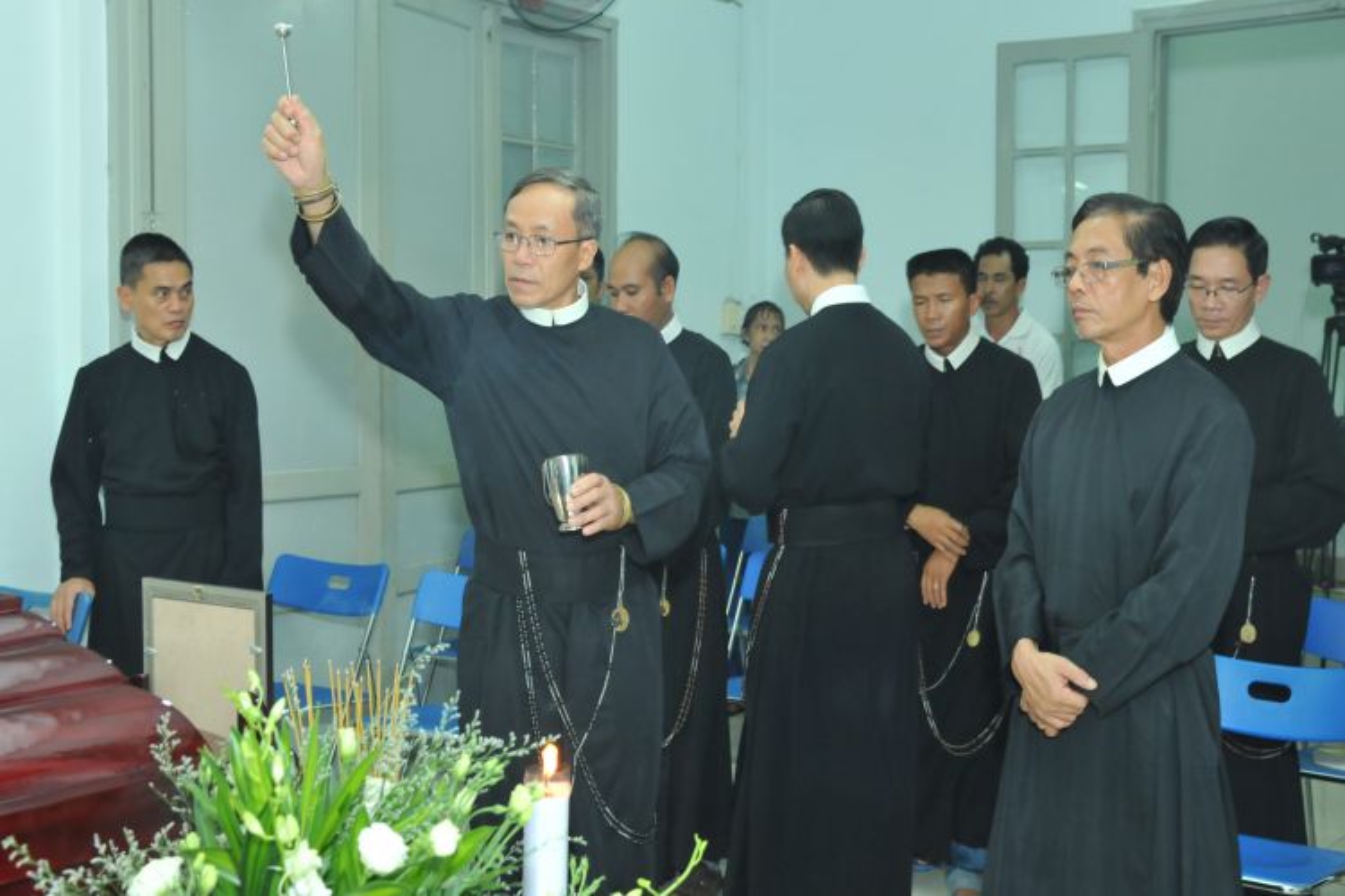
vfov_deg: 35.1
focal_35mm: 38
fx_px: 1420
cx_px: 672
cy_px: 448
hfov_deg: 50.7
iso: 2000
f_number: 5
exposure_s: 1/60
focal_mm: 38
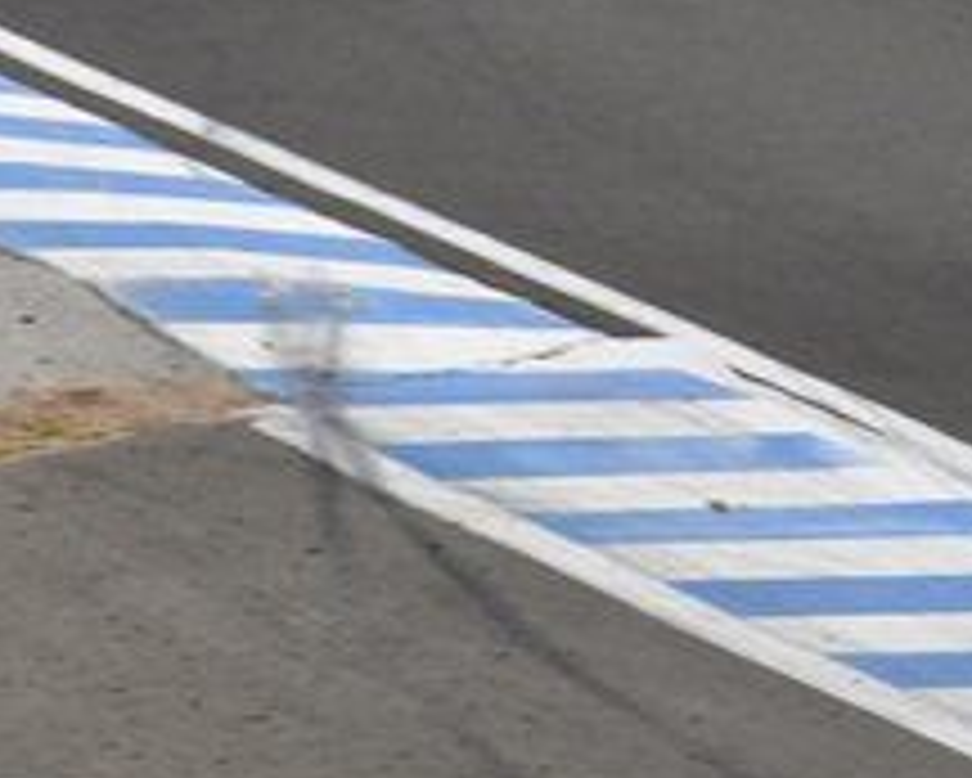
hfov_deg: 0.8
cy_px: -265
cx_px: 1647
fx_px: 66022
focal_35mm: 2294
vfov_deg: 0.7
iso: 800
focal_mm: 440
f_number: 11
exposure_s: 1/640
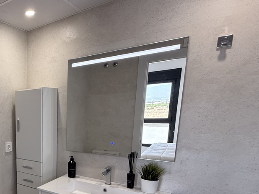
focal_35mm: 29
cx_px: 5
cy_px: 151
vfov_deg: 46.0
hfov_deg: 50.9
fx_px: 217
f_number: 2.2
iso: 80
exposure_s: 1/100
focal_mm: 2.22
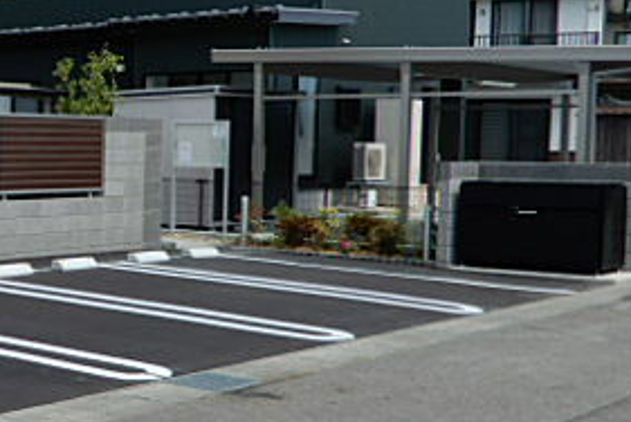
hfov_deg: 26.1
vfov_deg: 19.2
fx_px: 1246
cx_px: -74
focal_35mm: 71
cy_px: 224
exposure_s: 1/800
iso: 80
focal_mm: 5.4
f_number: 3.5
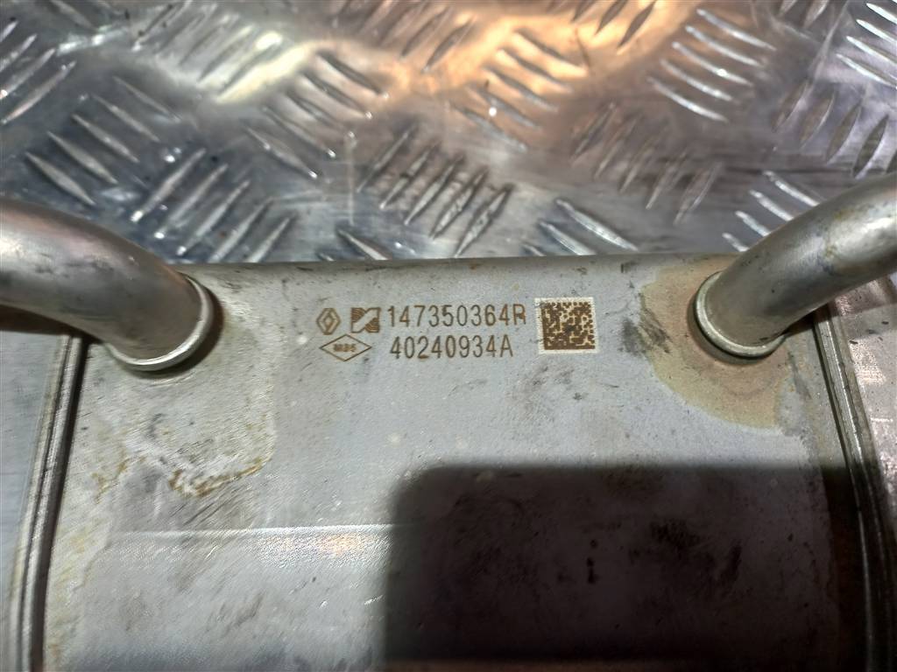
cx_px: 448
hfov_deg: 69.4
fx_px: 648
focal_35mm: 25
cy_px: 336
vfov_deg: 54.9
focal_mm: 4.6
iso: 125
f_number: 1.8
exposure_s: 1/50
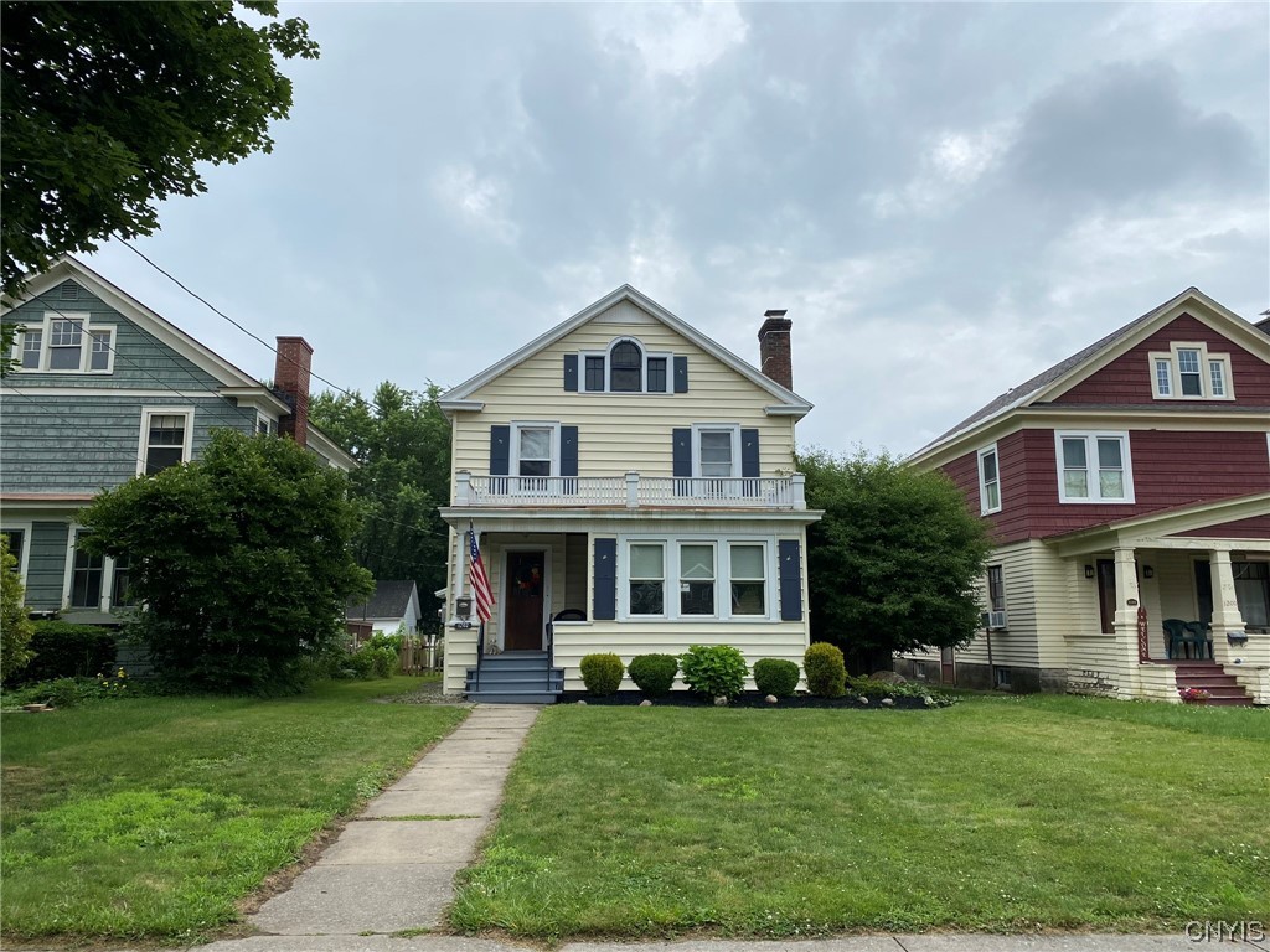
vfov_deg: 53.1
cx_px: 635
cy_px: 476
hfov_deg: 67.3
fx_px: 954
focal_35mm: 26
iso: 32
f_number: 1.8
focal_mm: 4.25
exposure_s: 1/3401
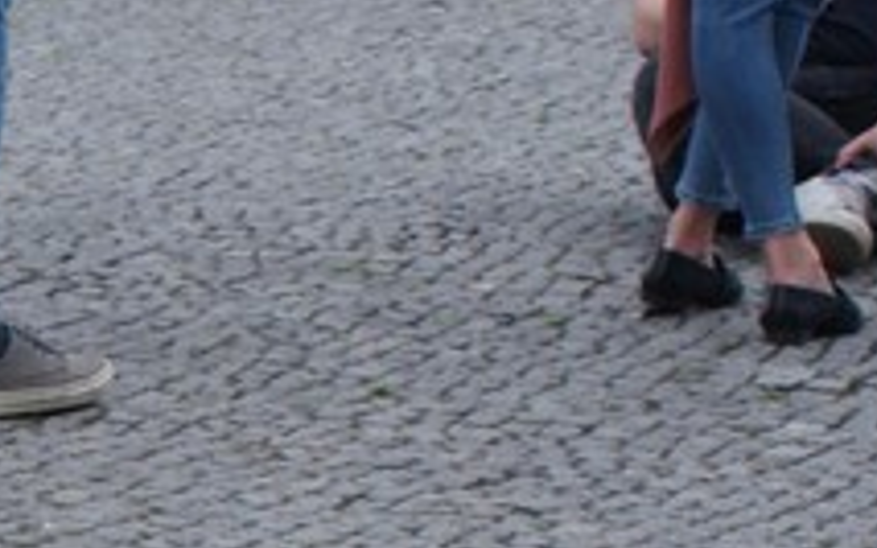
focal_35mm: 287
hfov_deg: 7.0
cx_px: -1087
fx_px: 6858
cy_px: 1044
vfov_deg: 4.5
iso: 100
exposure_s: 1/160
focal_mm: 40
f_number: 9
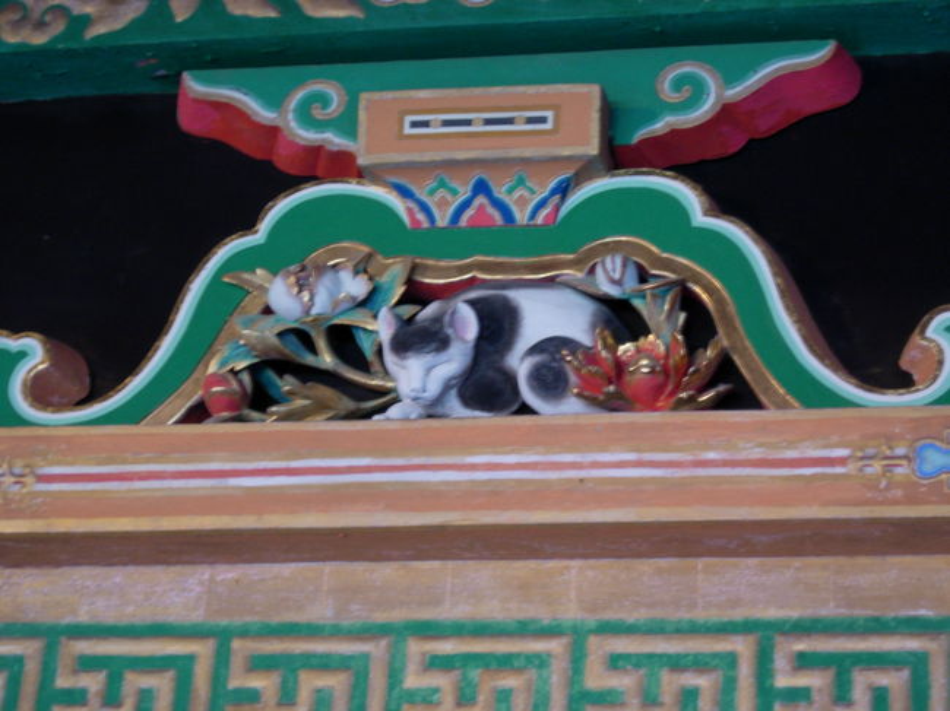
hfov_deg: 17.4
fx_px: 3100
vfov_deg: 13.1
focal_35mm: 113
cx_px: 475
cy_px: 356
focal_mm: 23.4
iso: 125
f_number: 4.9
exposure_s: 1/4
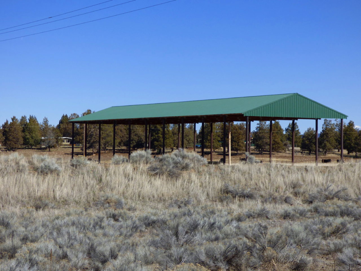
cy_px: 136
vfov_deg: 16.2
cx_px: 180
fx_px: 949
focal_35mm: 91
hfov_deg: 21.5
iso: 100
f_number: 4.6
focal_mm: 15.15
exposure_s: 1/800
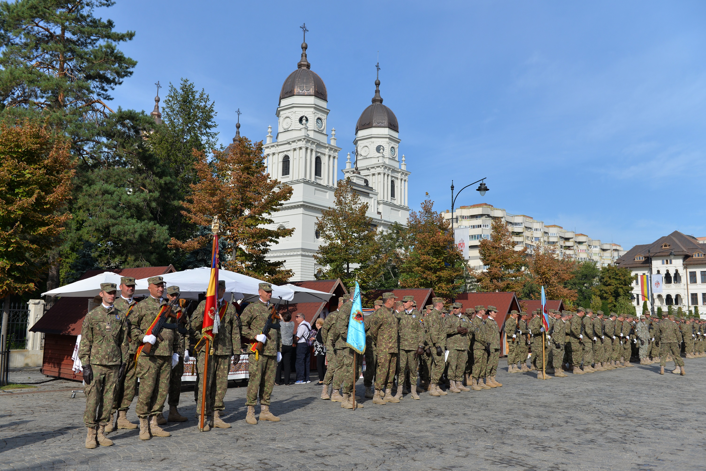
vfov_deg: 41.1
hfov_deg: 58.7
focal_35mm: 32
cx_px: 353
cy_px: 236
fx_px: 628
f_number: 4
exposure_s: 1/2000
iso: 200
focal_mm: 32
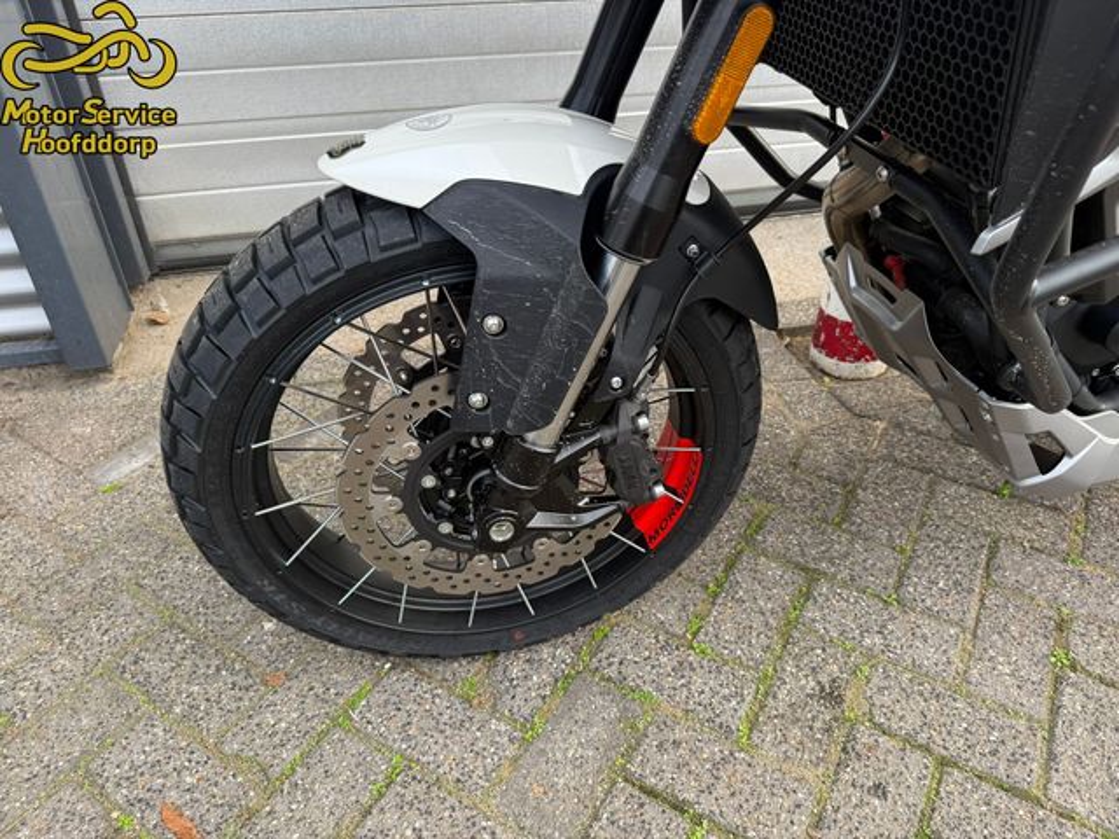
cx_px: 560
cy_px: 420
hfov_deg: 71.6
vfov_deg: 56.8
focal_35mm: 24
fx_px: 776
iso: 100
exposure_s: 1/403
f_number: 1.78
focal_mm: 6.76
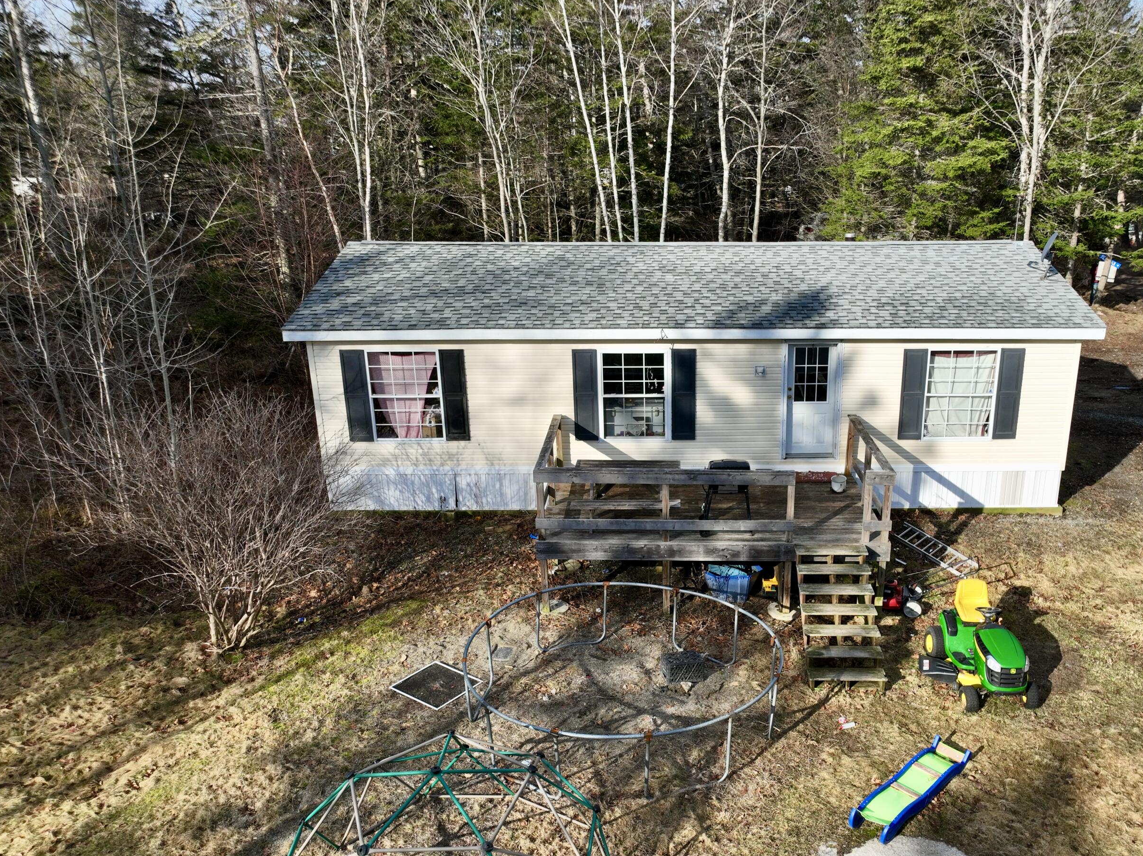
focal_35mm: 30
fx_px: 990
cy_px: 507
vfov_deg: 46.5
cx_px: 690
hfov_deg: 59.5
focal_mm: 12.29
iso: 180
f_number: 2.8
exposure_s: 1/3200
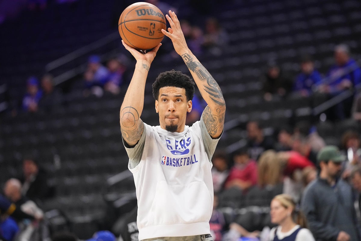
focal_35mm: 198
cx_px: 180
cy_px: 120
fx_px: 1985
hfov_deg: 10.4
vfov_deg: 6.9
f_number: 3.2
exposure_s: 1/1000
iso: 3200
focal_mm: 198
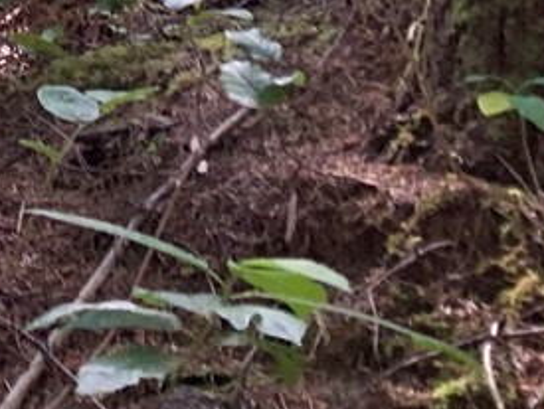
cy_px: -492
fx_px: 2376
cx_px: -950
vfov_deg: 9.1
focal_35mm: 151
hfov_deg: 10.4
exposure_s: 1/60
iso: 125
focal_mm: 4.25
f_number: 1.8
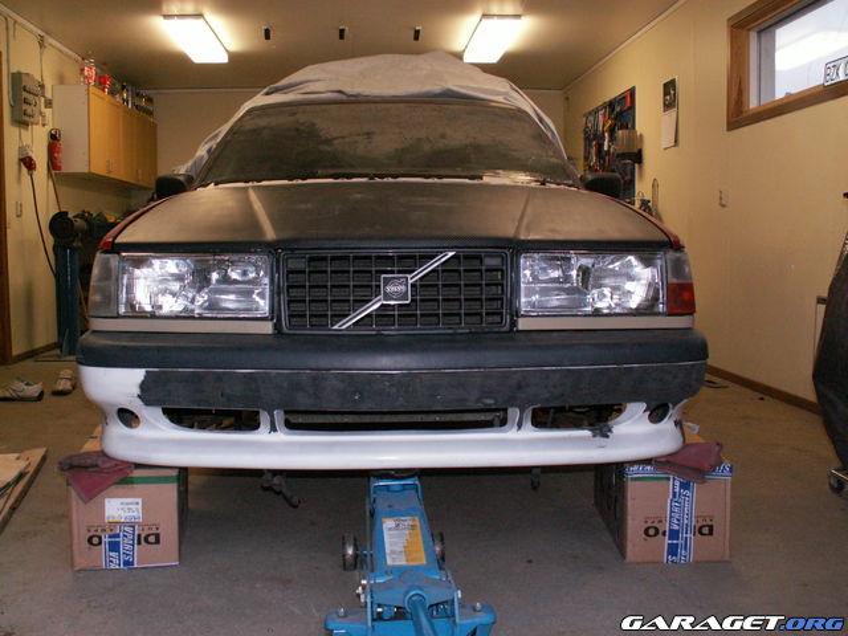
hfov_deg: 52.6
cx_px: 424
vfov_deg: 40.7
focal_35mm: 35
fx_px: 857
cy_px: 318
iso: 160
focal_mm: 5.86
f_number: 2.8
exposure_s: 1/40
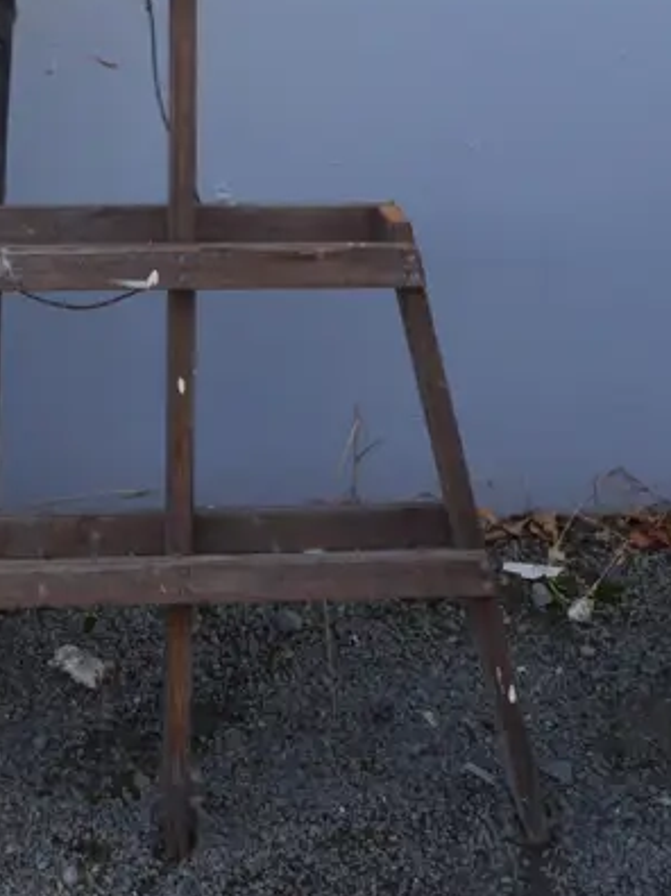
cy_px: -240
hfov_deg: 17.7
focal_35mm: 83
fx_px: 2146
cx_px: 178
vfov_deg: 21.5
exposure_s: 1/160
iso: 200
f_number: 4.5
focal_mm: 16
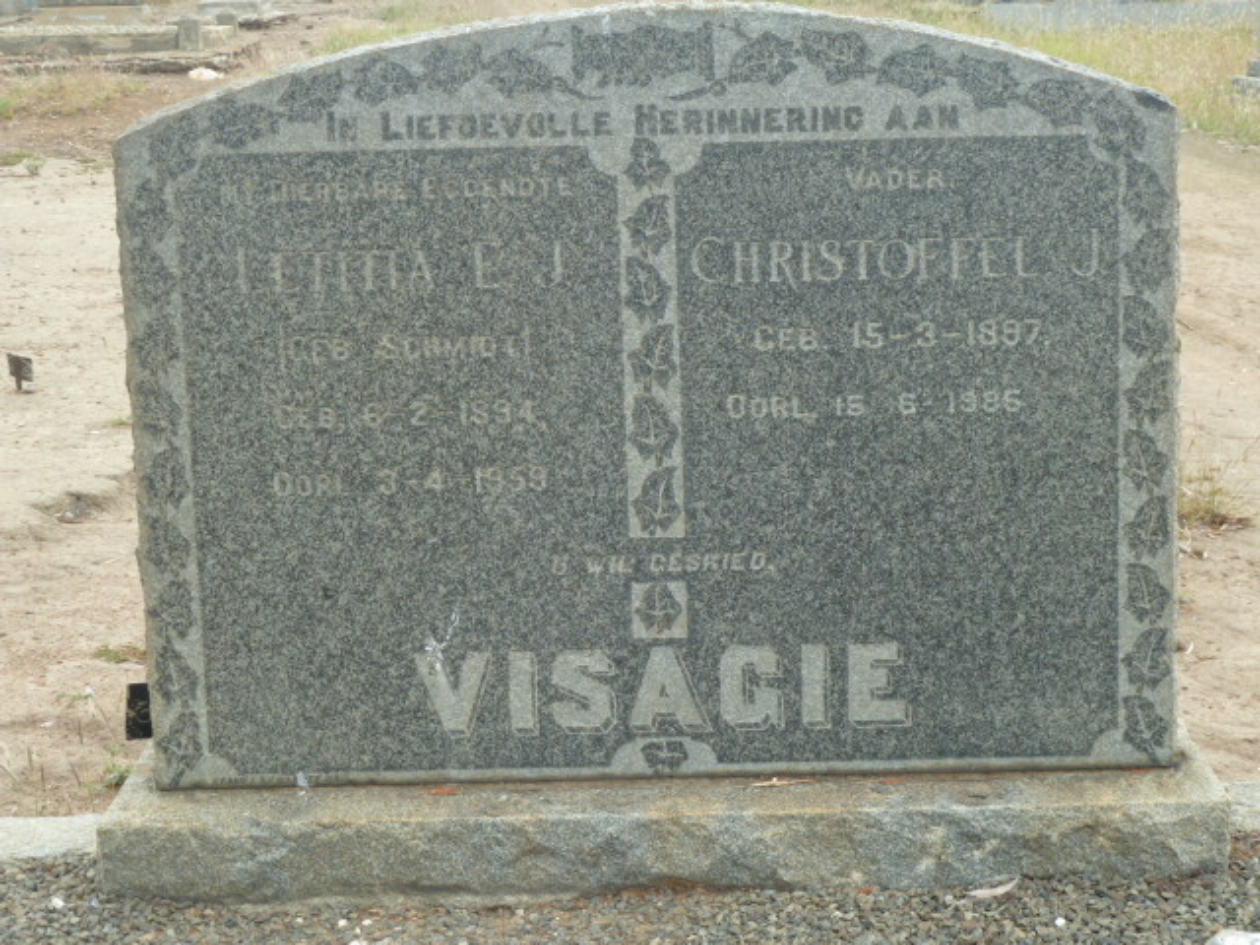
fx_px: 2293
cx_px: 630
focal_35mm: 63
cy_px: 472
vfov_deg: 23.3
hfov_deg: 30.7
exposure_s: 1/60
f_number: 4
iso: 80
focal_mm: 10.3
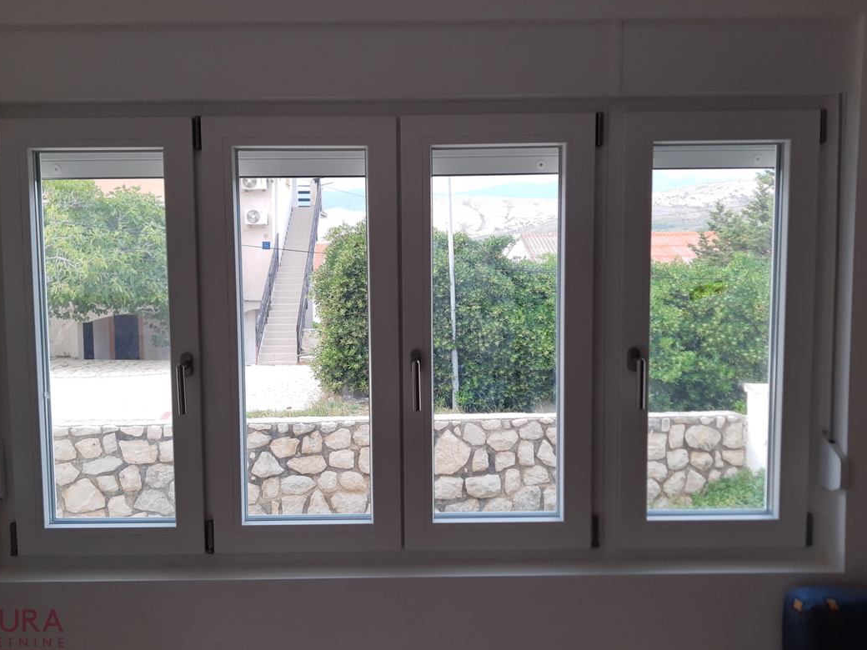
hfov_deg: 59.9
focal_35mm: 30
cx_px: 395
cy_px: 300
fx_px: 751
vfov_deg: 46.8
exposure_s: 1/100
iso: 61
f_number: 1.7
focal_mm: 4.75
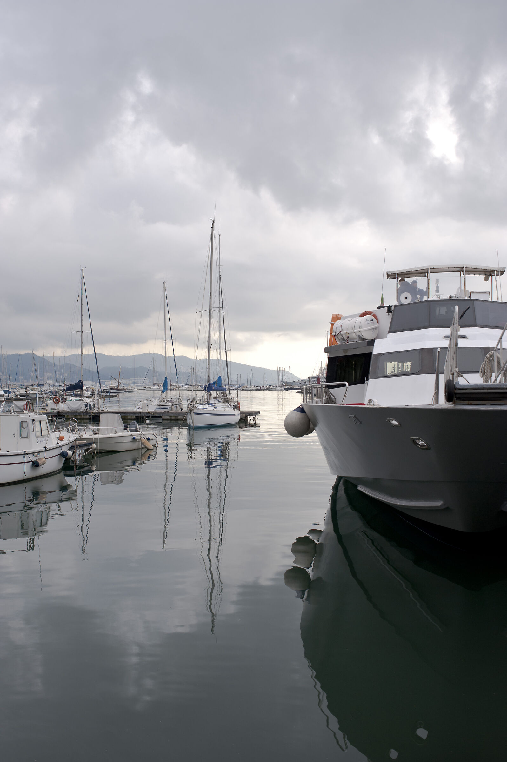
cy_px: 381
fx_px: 740
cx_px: 254
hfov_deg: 37.8
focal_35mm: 35
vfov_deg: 54.5
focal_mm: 35
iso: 200
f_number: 8
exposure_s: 1/800
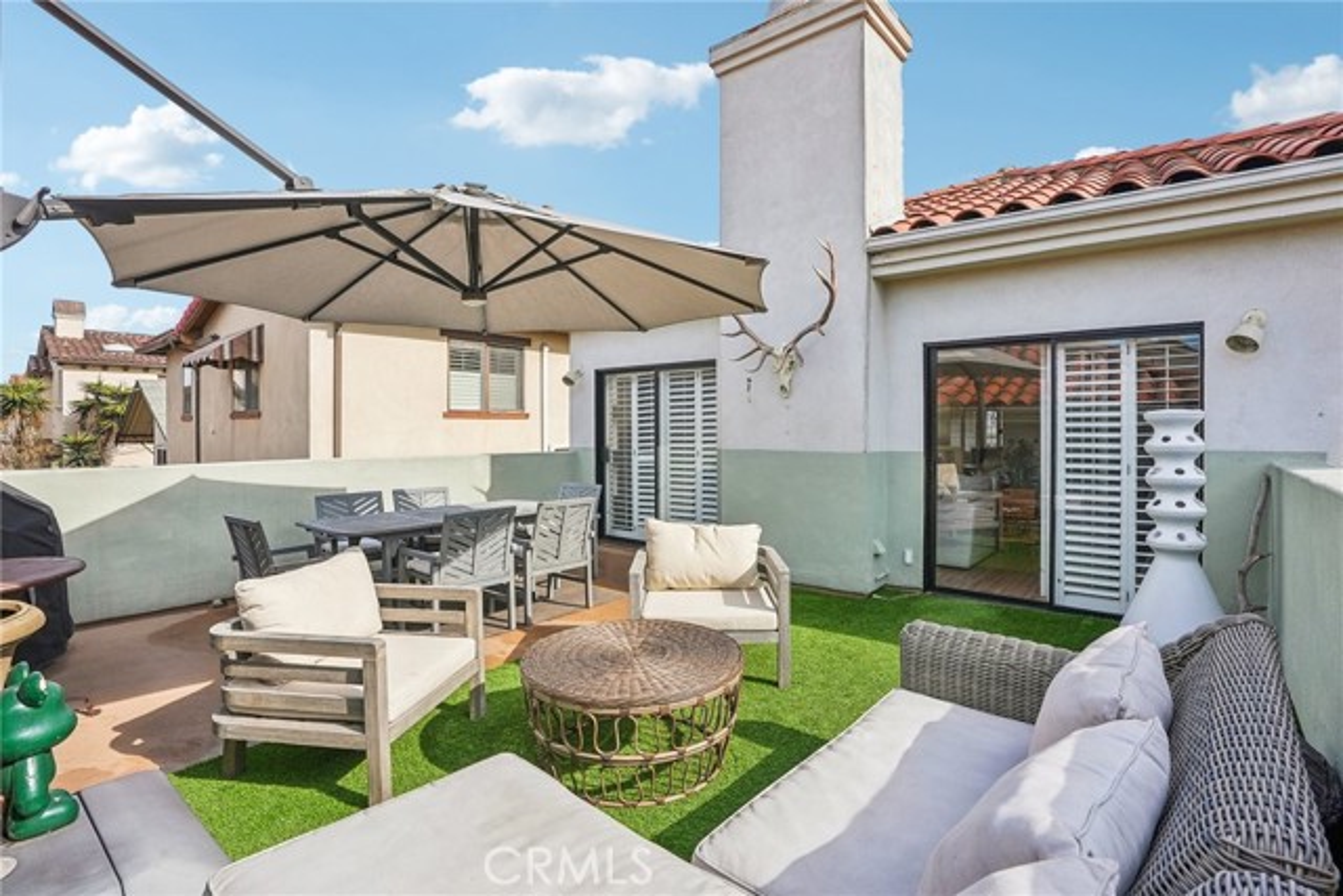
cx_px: 672
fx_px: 597
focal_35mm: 16
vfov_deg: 73.8
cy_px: 448
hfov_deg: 96.7
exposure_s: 1/400
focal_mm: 16
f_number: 8
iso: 400
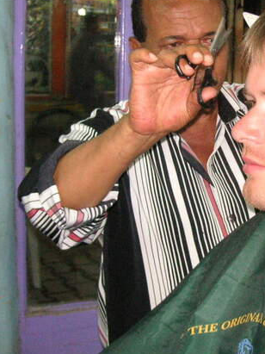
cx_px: 245
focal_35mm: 72
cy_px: 142
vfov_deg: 27.0
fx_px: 735
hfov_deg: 20.0
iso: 160
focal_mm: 6.1
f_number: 2.8
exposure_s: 1/45
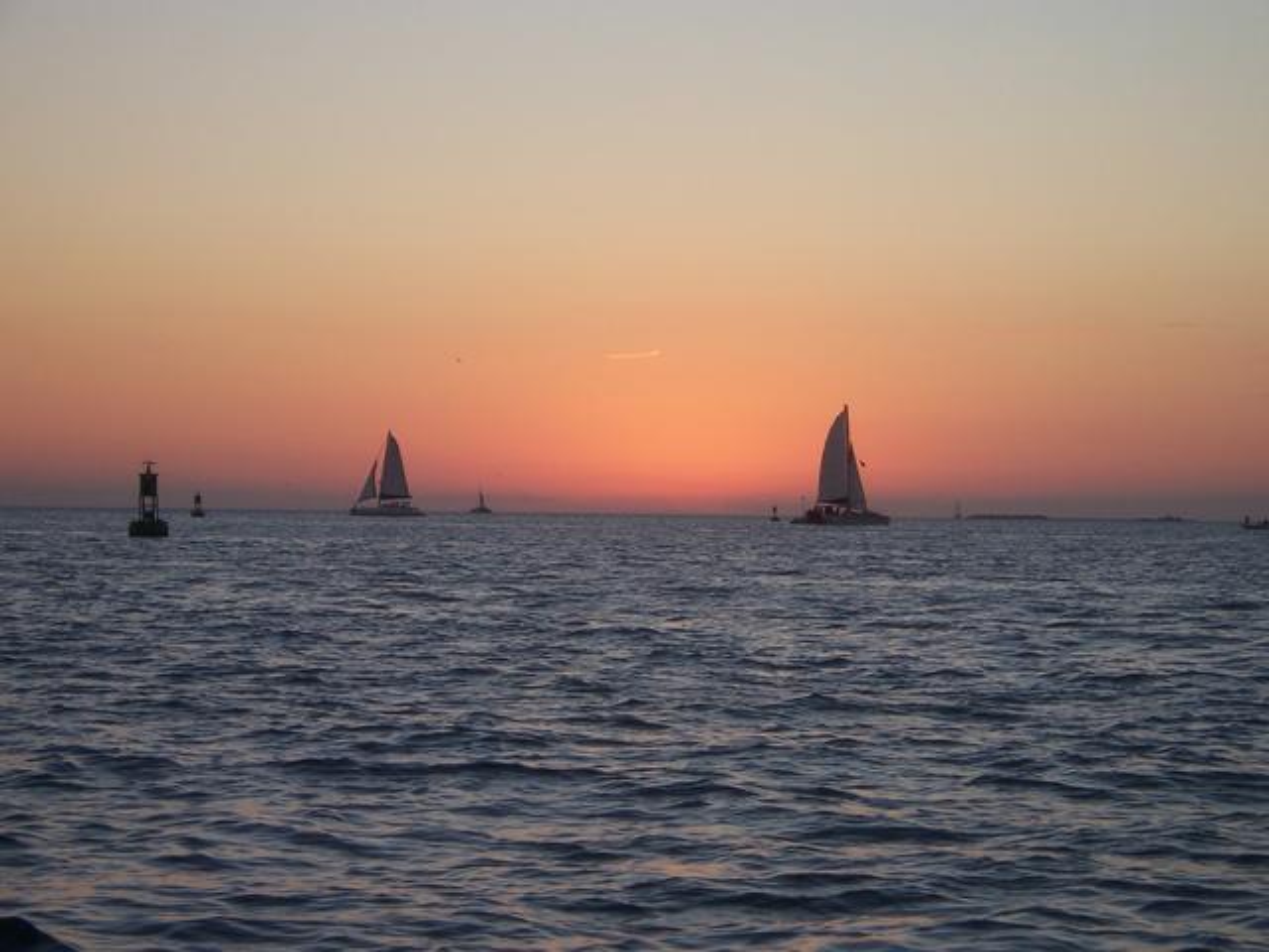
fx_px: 3666
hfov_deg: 19.6
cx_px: 634
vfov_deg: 14.8
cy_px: 476
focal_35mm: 100
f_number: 4.9
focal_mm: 16.6
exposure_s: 1/125
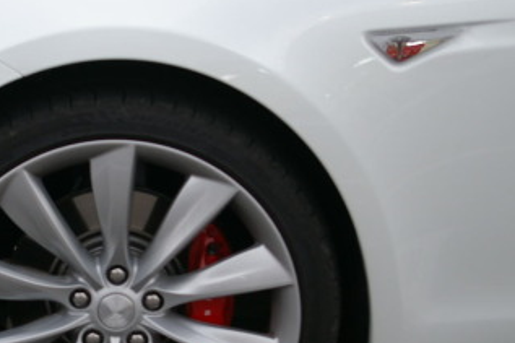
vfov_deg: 11.3
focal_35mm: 121
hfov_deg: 16.8
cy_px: 245
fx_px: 1730
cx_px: 127
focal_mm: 40
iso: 200
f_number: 4.5
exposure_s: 1/20
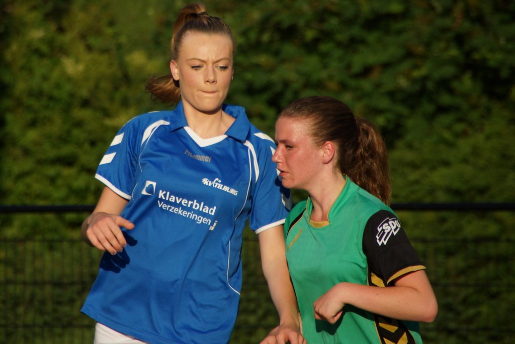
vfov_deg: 3.7
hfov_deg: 5.5
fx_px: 5370
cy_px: 172
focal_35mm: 375
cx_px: 258
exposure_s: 1/1600
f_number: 6.3
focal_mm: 250
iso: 320
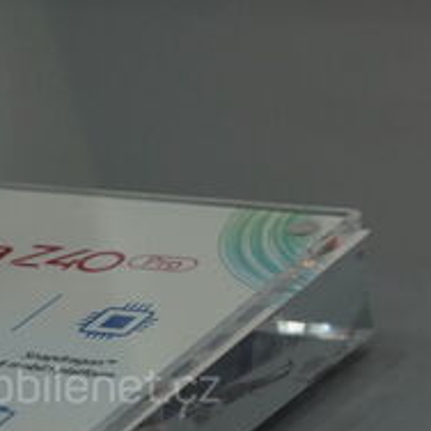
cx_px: 914
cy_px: -277
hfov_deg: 9.1
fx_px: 2507
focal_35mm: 178
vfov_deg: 9.5
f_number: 6.3
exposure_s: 1/160
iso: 1000
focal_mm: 41
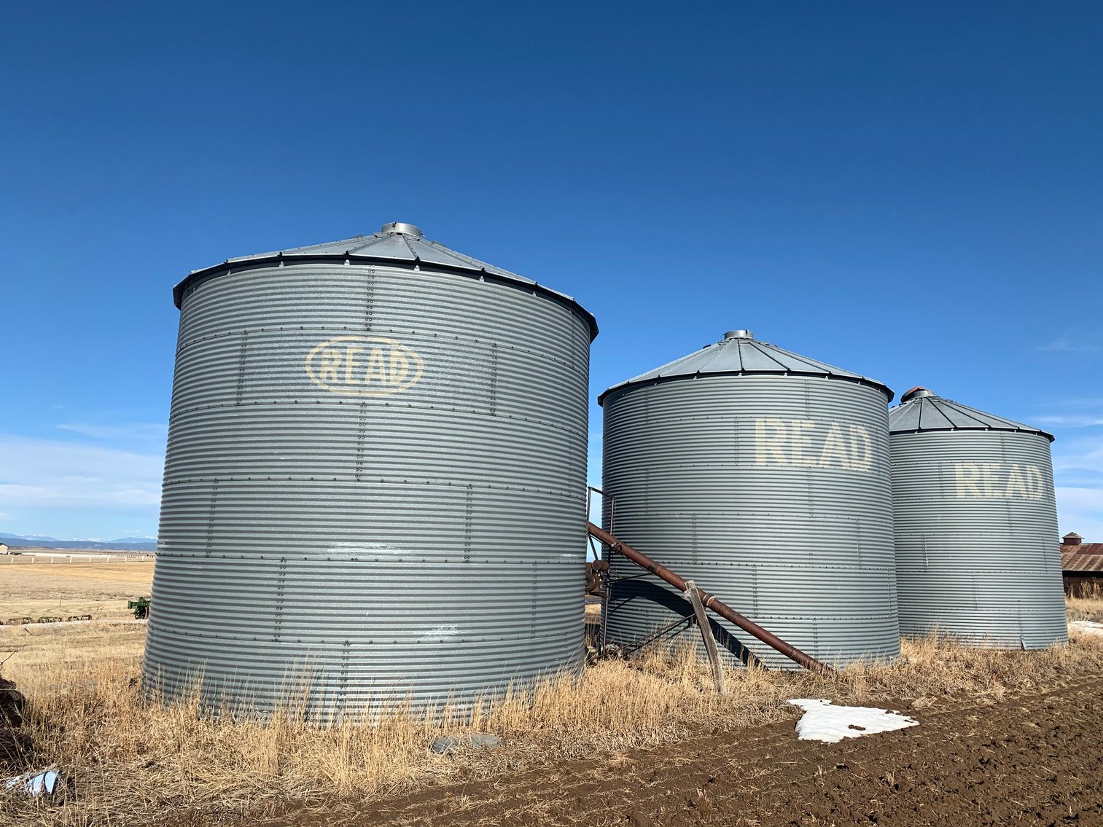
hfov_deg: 67.3
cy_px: 414
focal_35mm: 26
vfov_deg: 53.1
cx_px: 552
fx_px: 829
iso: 25
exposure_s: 1/2611
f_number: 1.8
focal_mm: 4.25
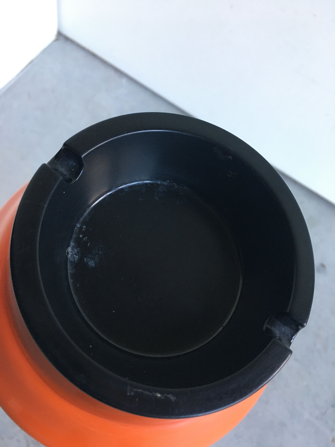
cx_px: 168
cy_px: 224
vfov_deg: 61.7
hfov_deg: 48.2
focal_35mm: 29
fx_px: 374
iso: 125
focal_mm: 4.15
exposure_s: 1/33
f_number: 2.2
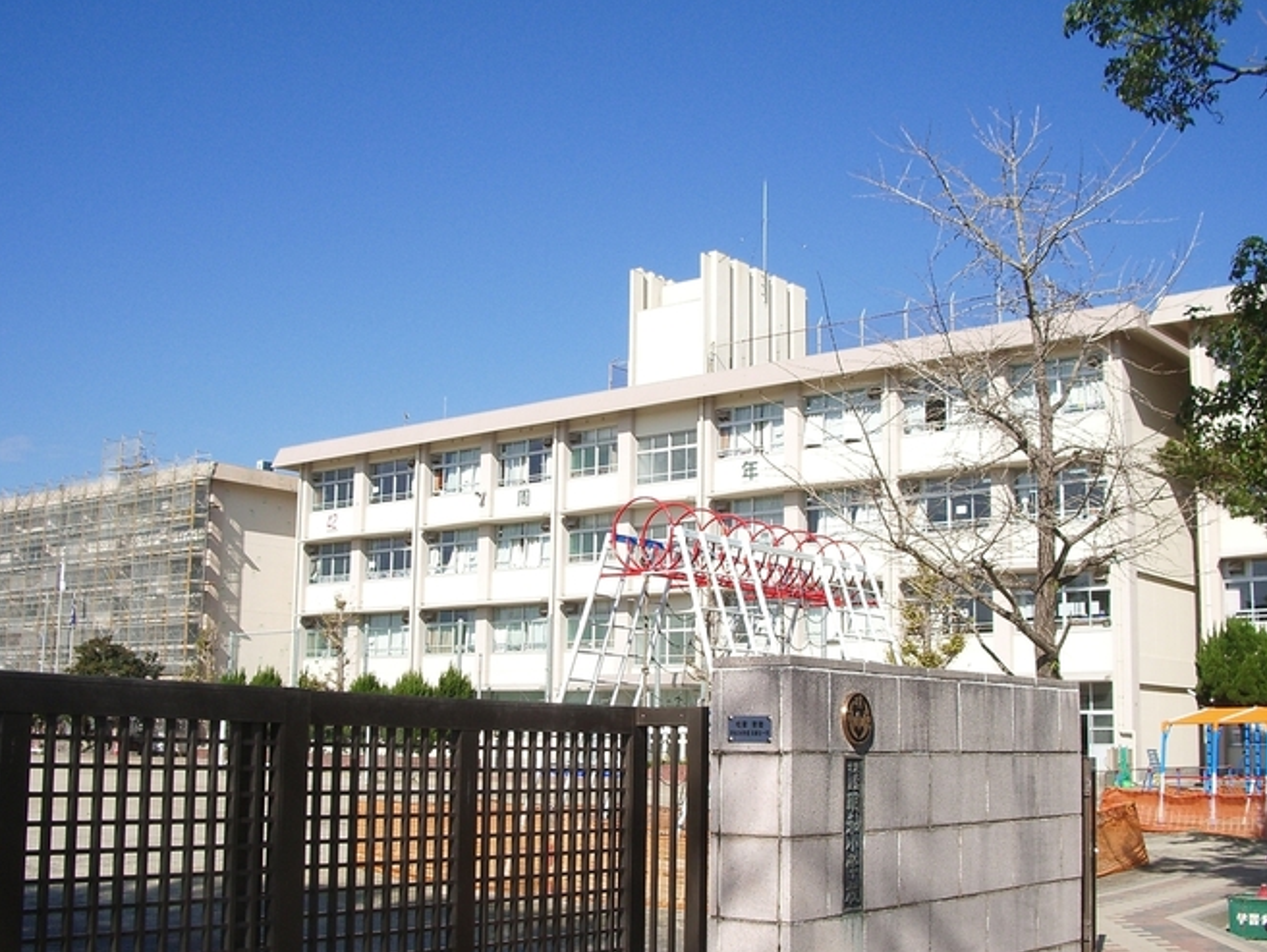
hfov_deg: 46.8
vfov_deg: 36.0
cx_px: 606
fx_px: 1465
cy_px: 470
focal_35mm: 40
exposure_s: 1/640
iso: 80
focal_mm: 5.8
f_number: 4.3
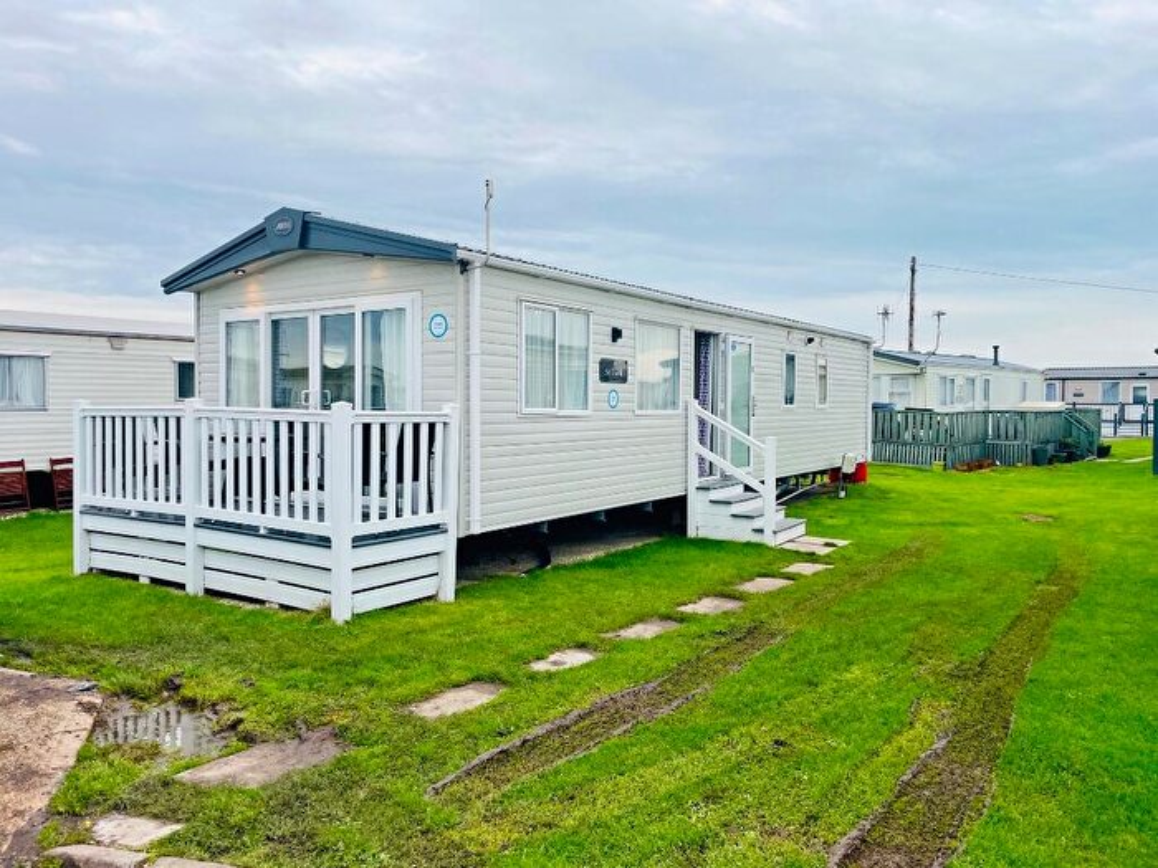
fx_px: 870
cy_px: 434
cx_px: 579
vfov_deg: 53.1
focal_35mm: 26
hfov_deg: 67.3
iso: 32
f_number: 1.6
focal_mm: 4.2
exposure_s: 1/449
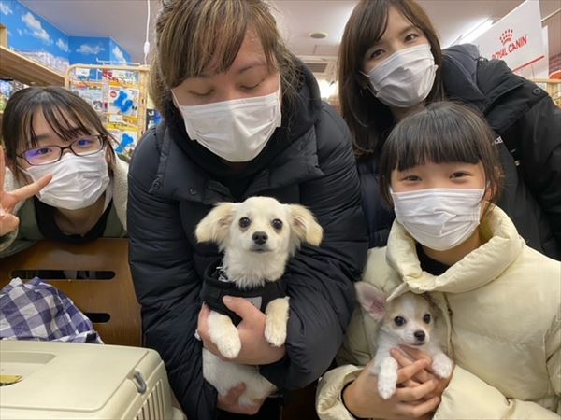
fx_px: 421
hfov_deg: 67.3
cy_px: 210
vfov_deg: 53.1
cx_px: 280
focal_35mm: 26
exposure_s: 1/60
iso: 160
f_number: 1.8
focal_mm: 4.25
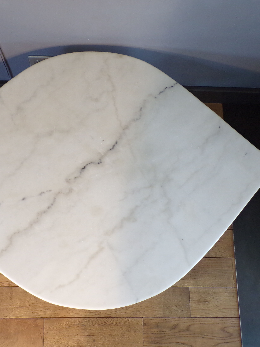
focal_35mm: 33
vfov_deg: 55.3
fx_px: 331
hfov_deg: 42.6
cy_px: 178
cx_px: 96
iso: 200
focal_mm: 4.3
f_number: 3
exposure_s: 1/20
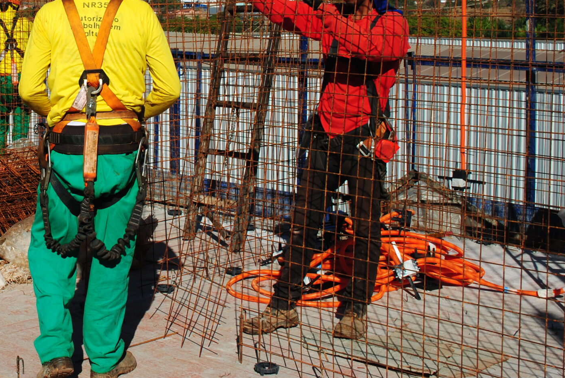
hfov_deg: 27.5
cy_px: 46
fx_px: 1116
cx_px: 62
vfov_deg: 18.9
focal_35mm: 71
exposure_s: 1/250
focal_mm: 26
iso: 100
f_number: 10
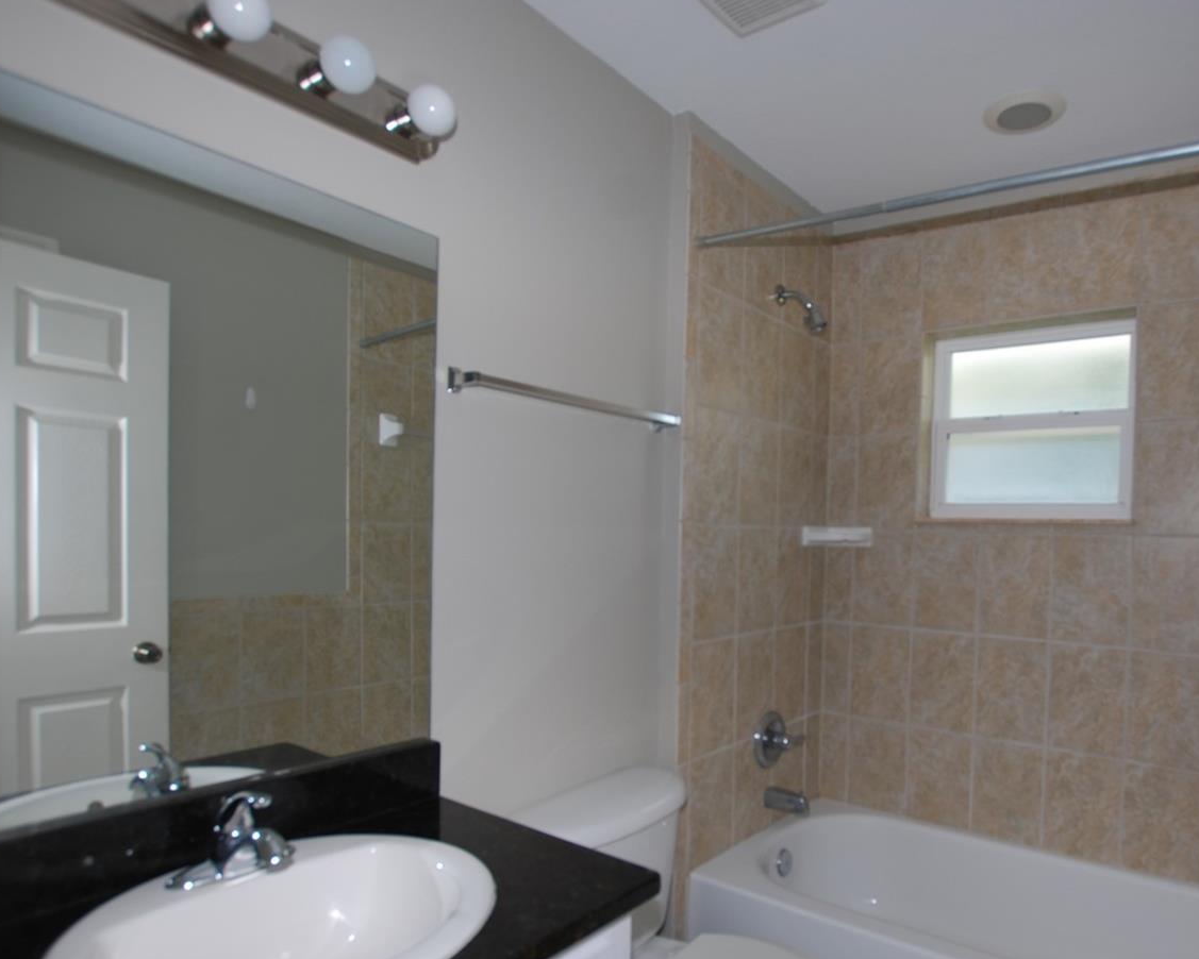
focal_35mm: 20
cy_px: 560
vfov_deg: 67.6
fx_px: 710
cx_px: 734
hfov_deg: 79.2
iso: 100
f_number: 4
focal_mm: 10
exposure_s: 1/60
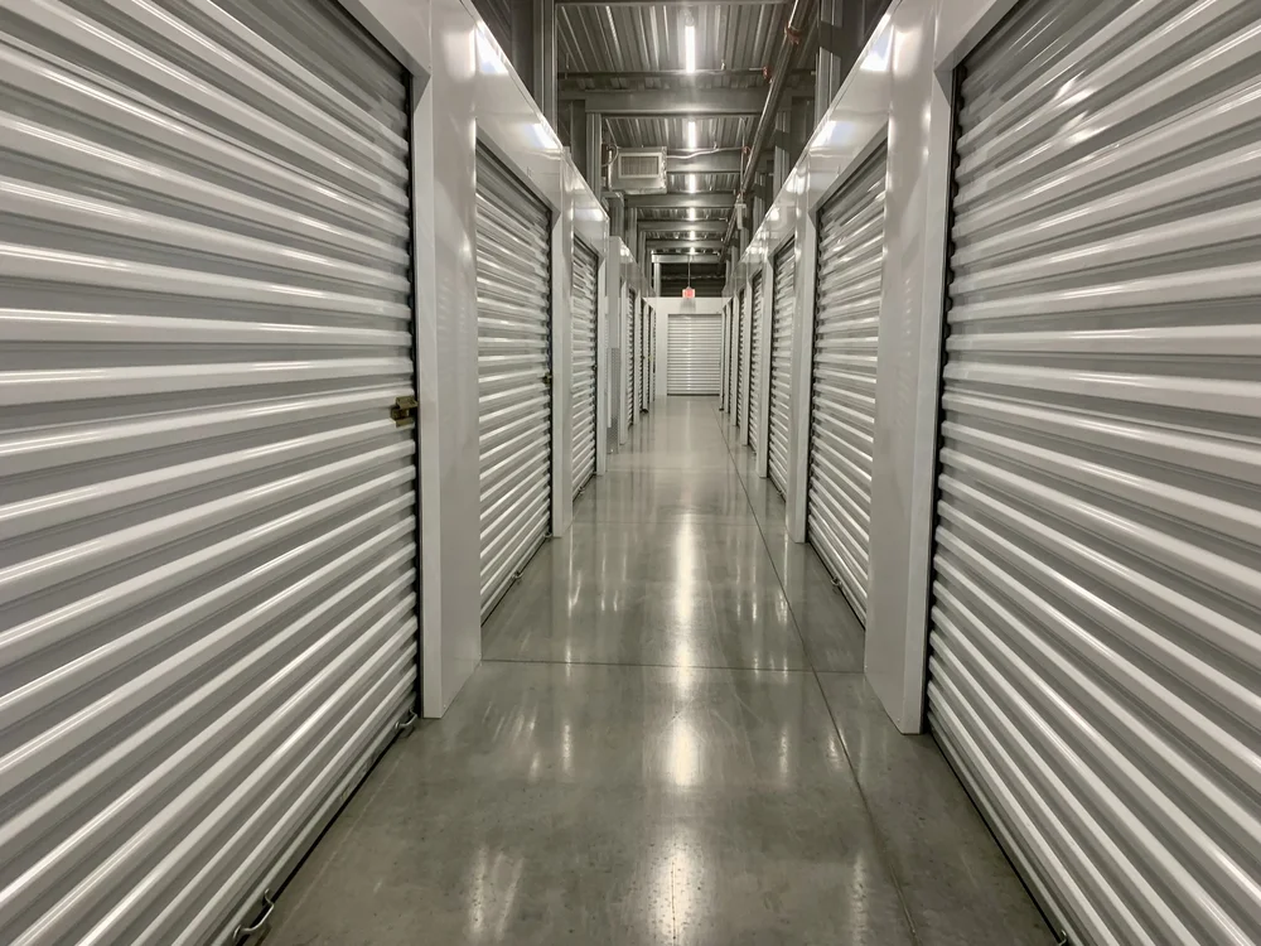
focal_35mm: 26
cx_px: 630
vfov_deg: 53.1
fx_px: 947
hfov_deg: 67.3
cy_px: 473
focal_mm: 4.25
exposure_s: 1/87
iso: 100
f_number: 1.8
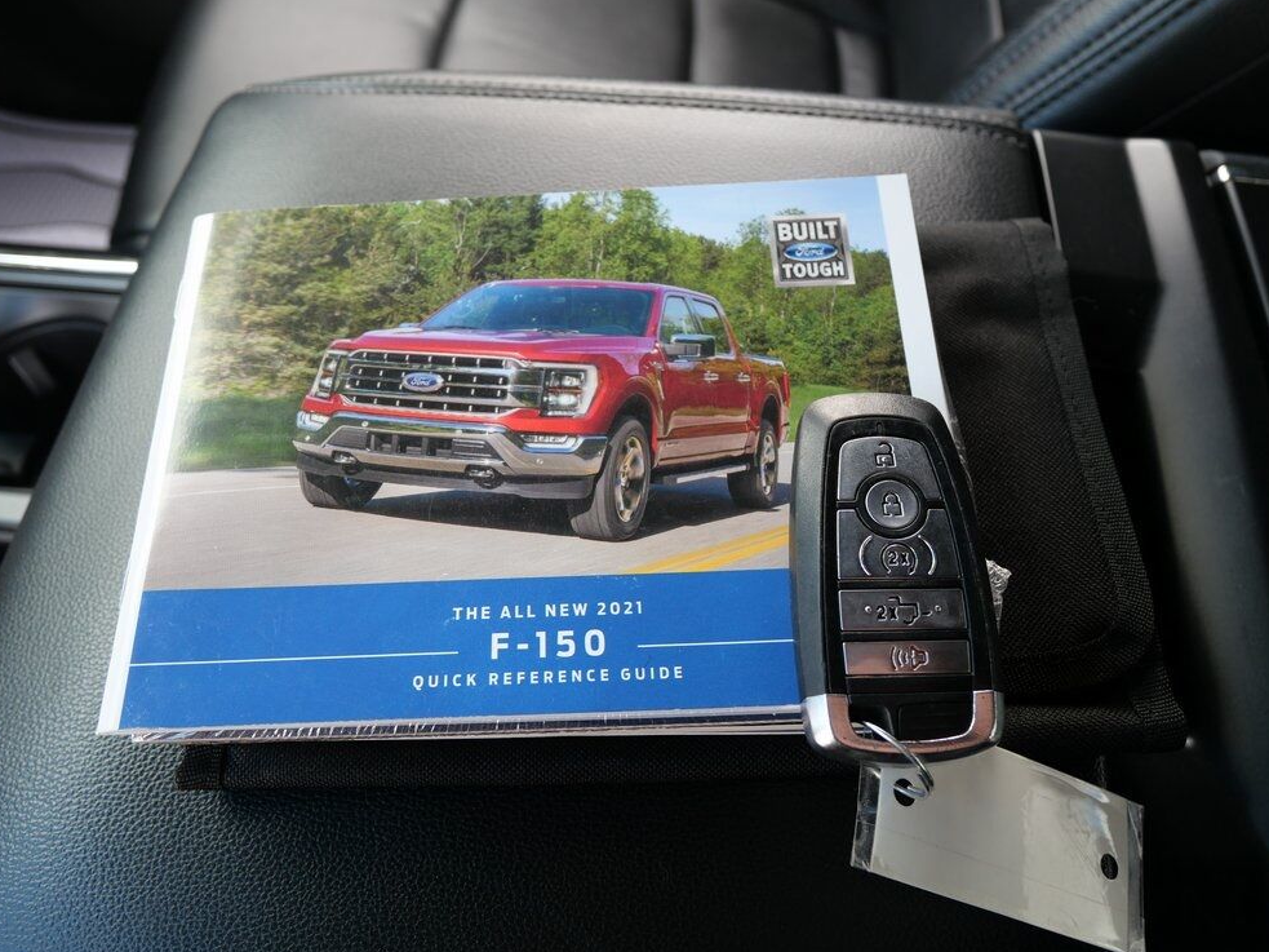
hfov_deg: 69.4
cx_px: 647
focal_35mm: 25
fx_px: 916
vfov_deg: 54.9
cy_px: 490
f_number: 3.5
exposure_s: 1/60
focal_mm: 12
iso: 200
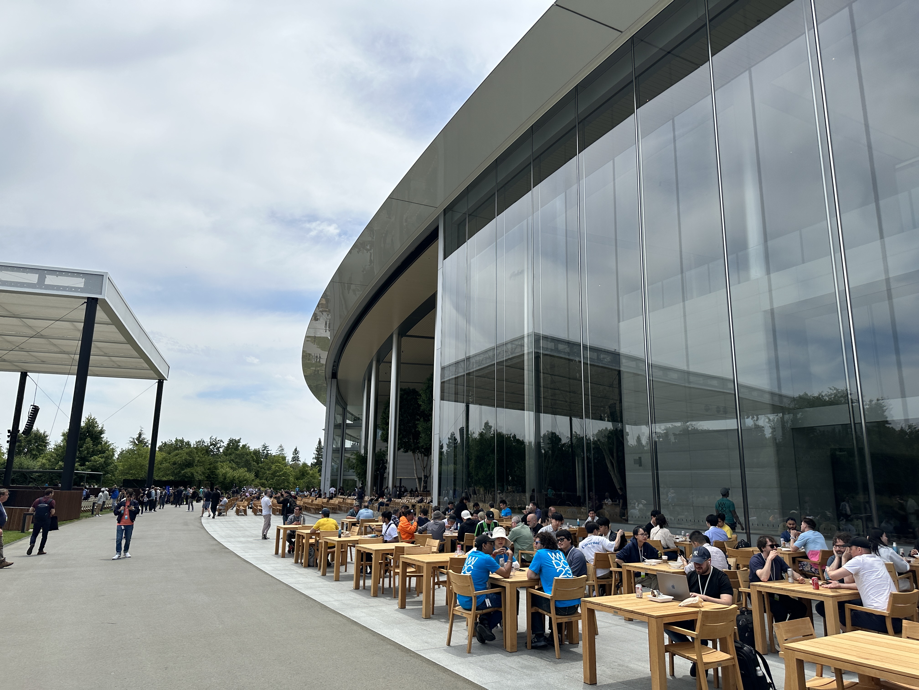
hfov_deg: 71.6
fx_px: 637
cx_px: 460
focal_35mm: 24
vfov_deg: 56.8
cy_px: 345
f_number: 1.78
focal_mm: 6.86
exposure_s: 1/6211
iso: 80
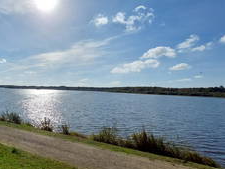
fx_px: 150
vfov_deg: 58.9
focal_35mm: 23
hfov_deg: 65.5
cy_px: 78
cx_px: 38
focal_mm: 1.74
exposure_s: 1/4092
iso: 64
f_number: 2.2
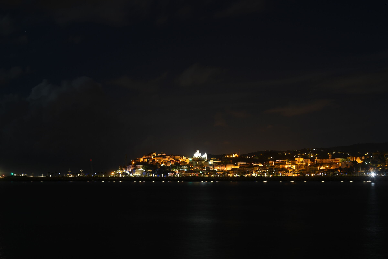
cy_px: 130
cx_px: 194
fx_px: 614
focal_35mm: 57
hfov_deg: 35.1
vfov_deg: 23.8
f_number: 9
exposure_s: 30
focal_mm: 38
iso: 125
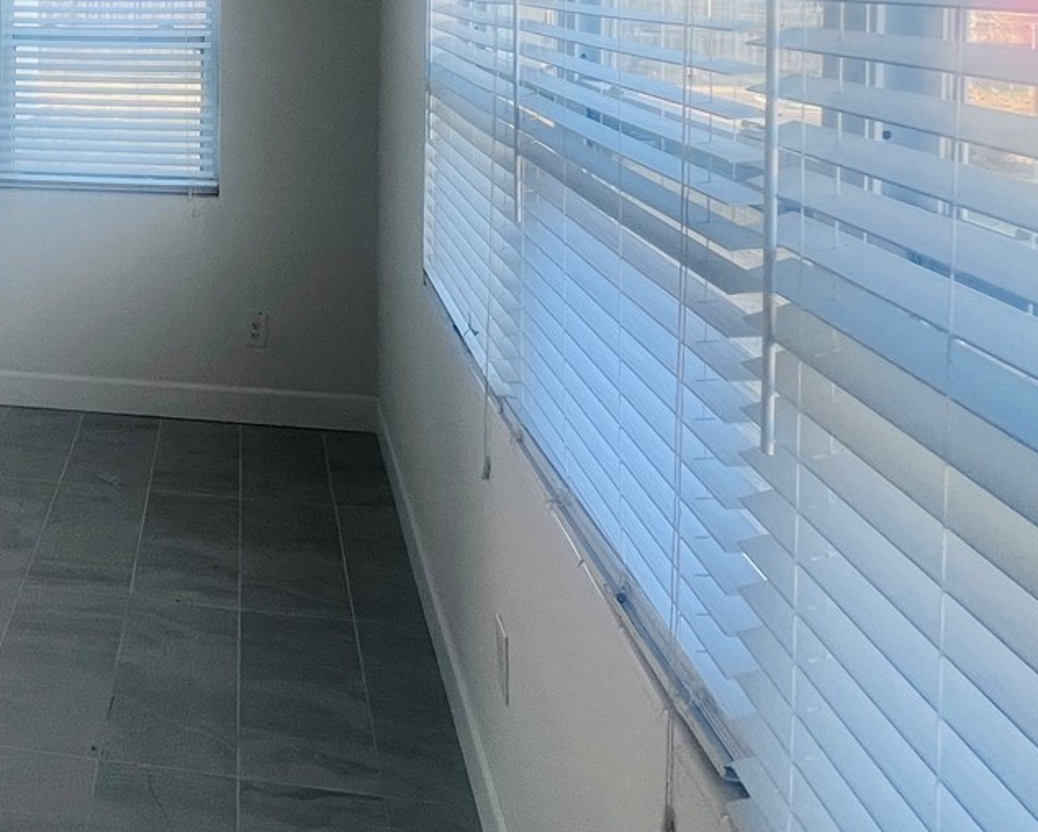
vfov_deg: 39.9
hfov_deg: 48.4
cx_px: 62
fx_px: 984
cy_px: -11
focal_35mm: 32
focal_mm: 1.57
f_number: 1.8
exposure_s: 1/99
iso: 50
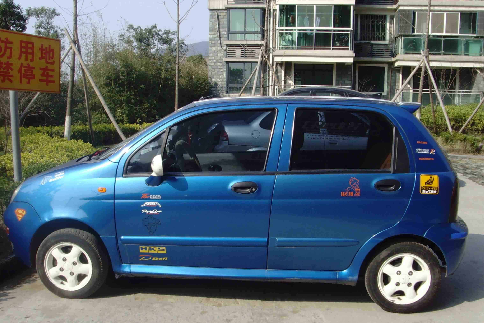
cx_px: 242
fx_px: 551
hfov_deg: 47.4
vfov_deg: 32.6
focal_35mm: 41
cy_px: 181
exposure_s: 1/180
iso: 80
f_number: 6.3
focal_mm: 6.6
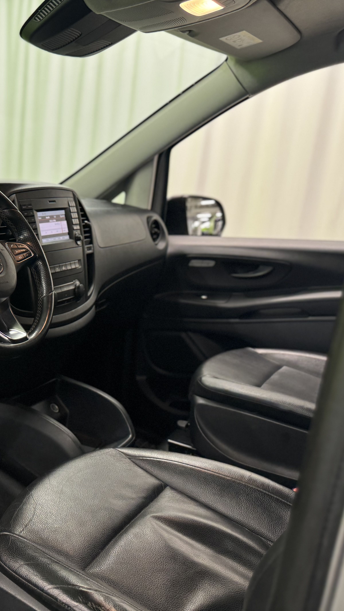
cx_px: -22
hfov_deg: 30.6
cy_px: 305
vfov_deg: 56.6
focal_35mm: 35
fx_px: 568
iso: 160
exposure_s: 1/100
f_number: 1.78
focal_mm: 6.76
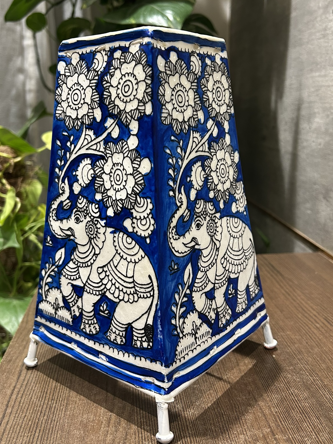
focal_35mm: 34
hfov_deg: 41.8
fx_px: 436
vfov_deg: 53.8
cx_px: 153
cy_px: 199
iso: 200
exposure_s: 1/50
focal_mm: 5.7
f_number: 1.5
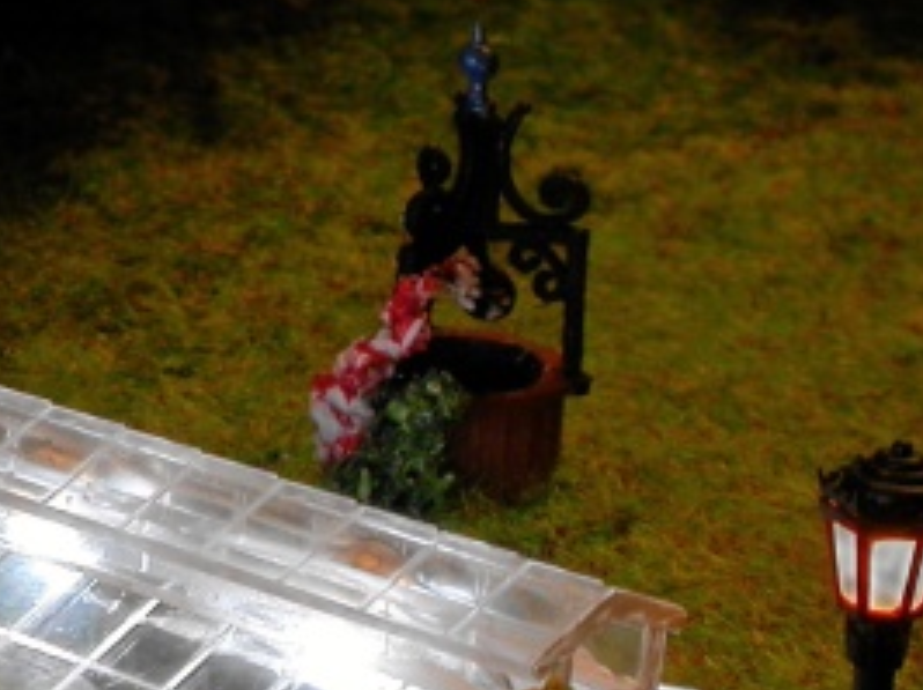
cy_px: 264
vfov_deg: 3.9
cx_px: -444
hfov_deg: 5.2
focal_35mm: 376
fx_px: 10017
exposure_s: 1/7.5
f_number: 4.5
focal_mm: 26
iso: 100
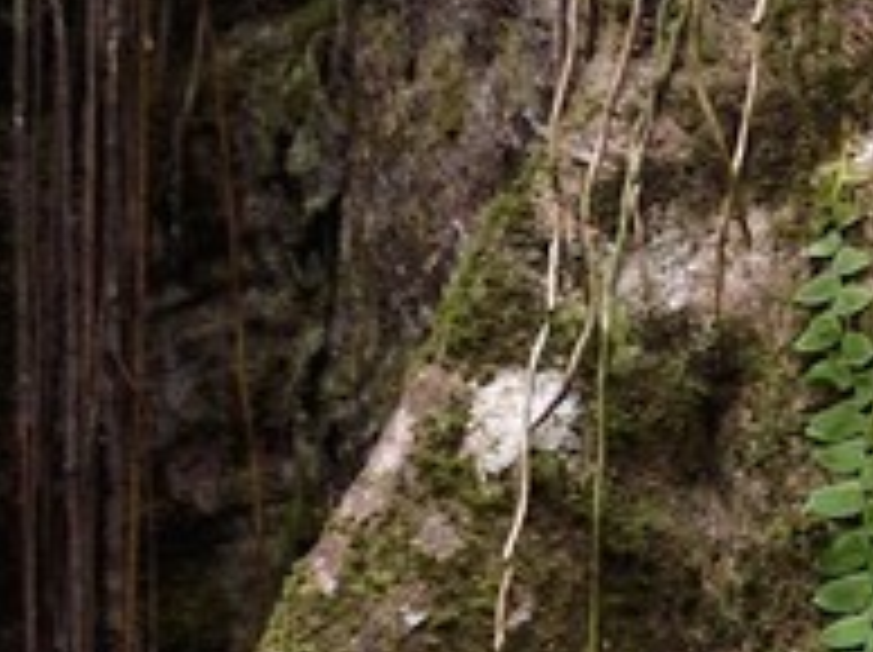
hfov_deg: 6.9
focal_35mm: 246
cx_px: 2948
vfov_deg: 5.5
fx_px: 6196
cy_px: 2284
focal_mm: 31
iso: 800
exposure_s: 1/30
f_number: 7.1
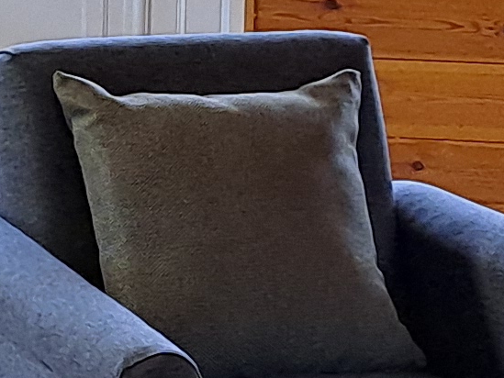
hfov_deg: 10.9
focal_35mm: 182
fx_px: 2650
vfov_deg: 8.2
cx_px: 205
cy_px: 165
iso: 250
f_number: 1.8
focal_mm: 4.65
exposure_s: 1/50
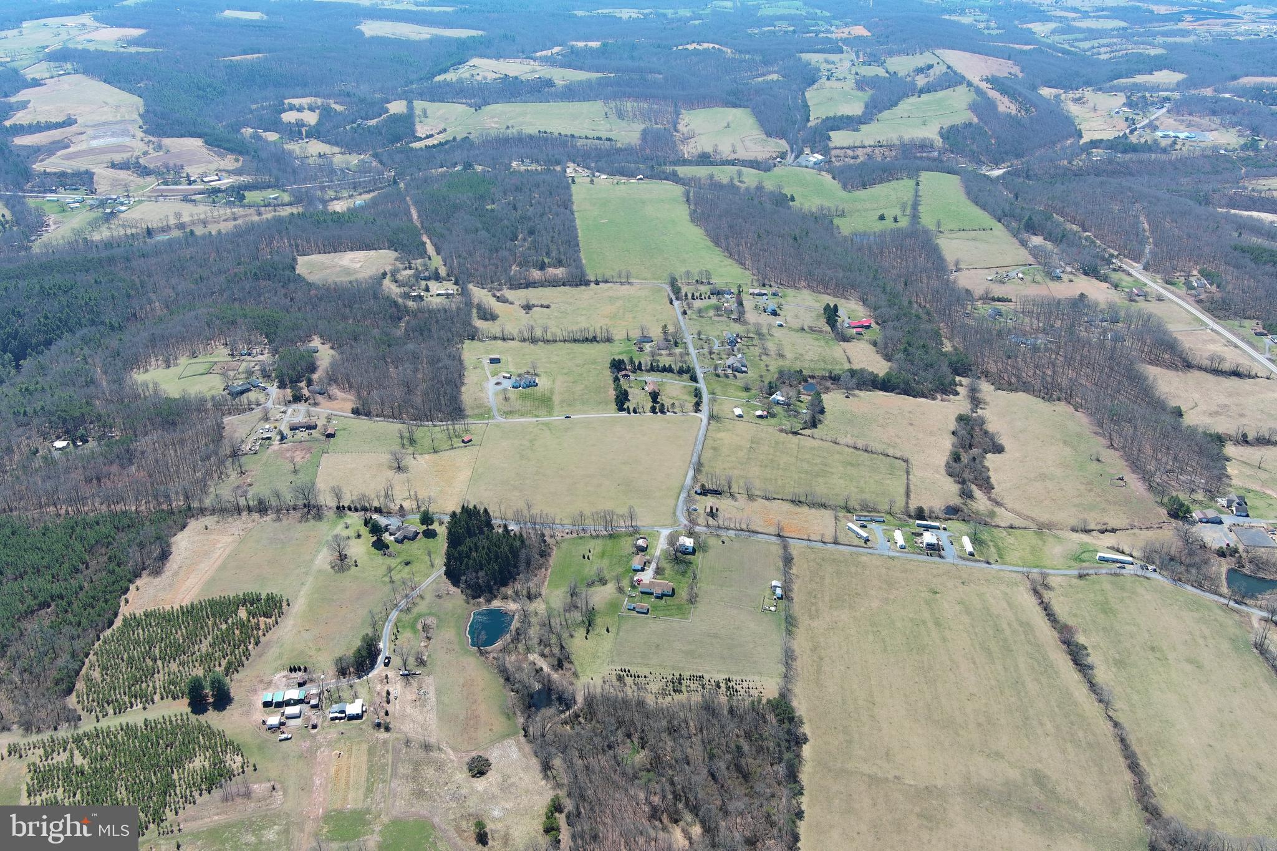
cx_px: 638
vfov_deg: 45.0
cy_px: 426
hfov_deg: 63.7
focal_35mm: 29
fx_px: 1029
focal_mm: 10.57
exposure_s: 1/628
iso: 100
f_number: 2.8
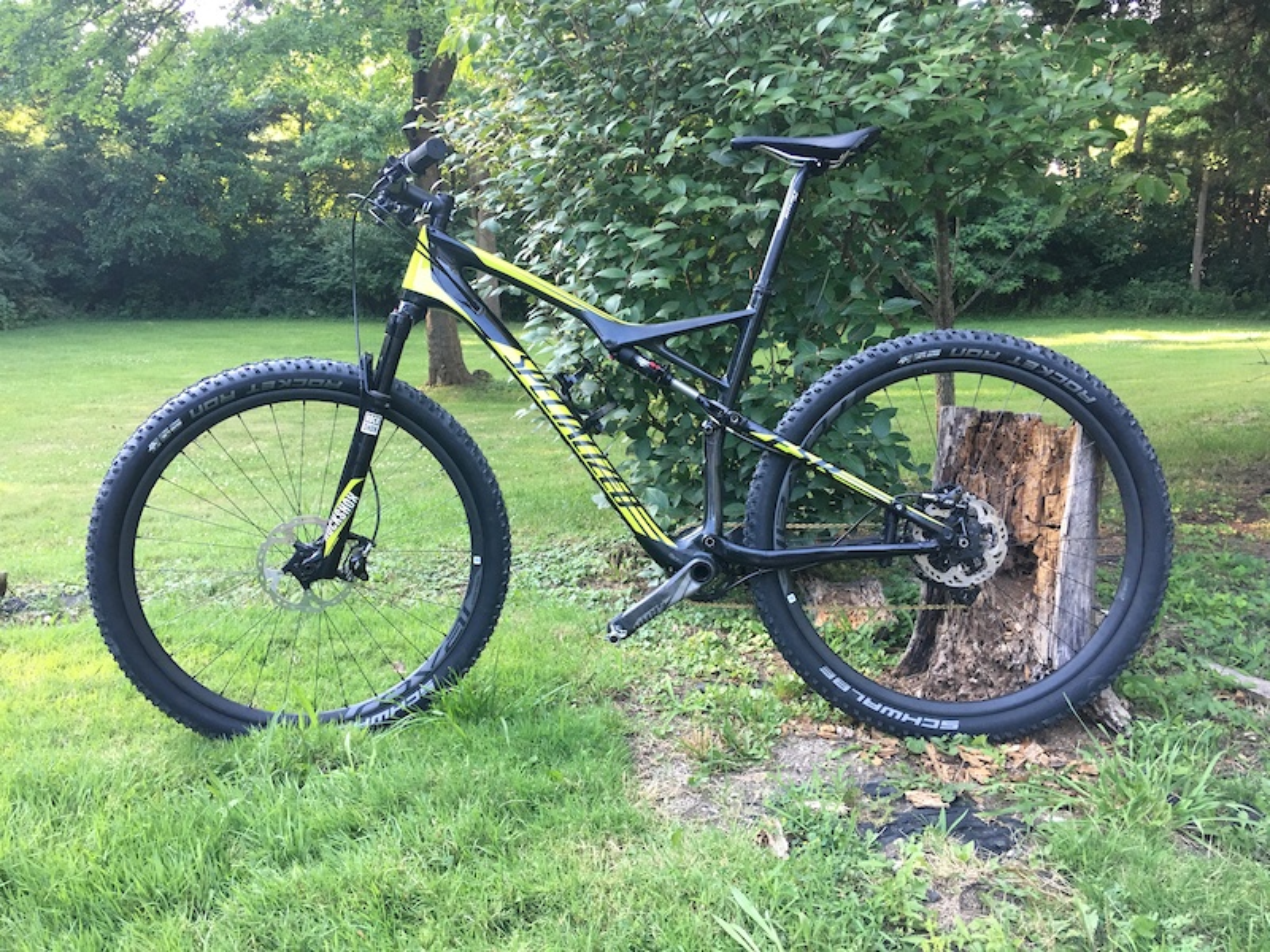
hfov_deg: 61.7
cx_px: 635
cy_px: 476
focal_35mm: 29
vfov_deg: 48.2
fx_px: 1064
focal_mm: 4.15
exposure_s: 1/30
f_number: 2.2
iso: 32
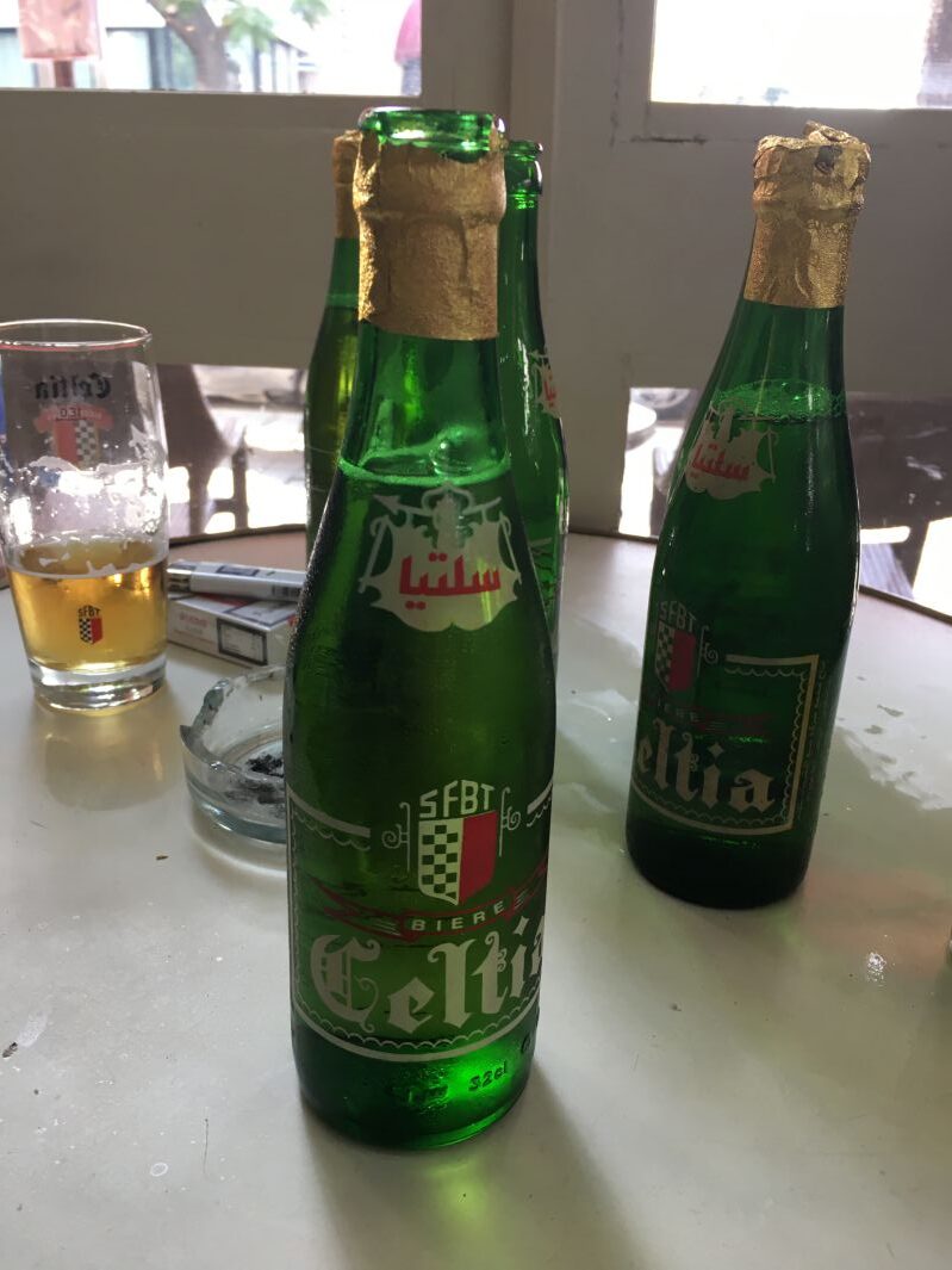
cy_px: 635
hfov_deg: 48.2
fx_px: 1063
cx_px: 476
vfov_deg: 61.7
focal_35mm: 29
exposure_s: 1/33
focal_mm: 4.15
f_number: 2.2
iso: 25
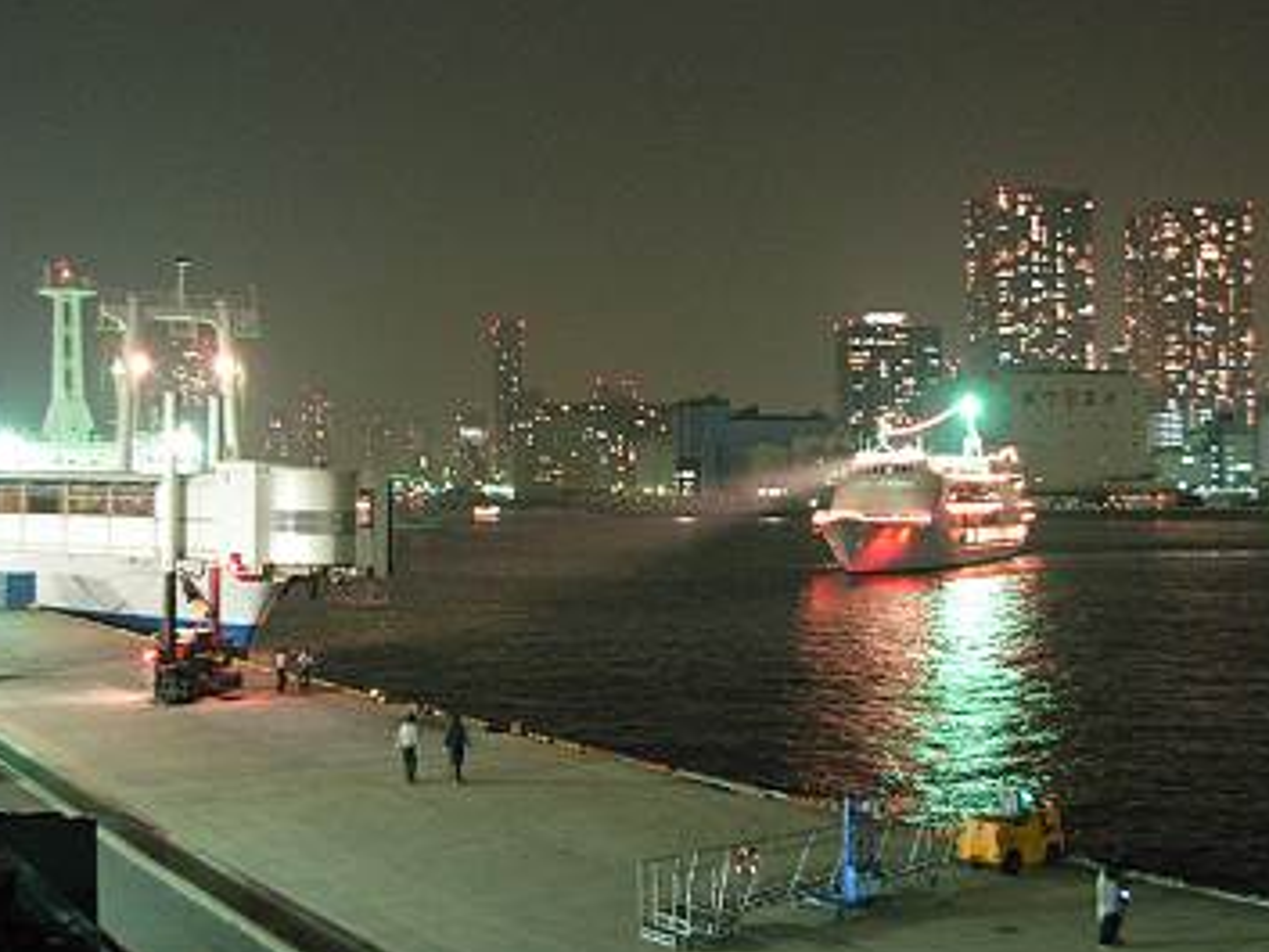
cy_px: 507
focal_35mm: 43
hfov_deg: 43.8
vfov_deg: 33.6
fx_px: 1577
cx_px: 701
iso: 388
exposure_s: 1/1.4
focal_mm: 6.3
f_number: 2.9
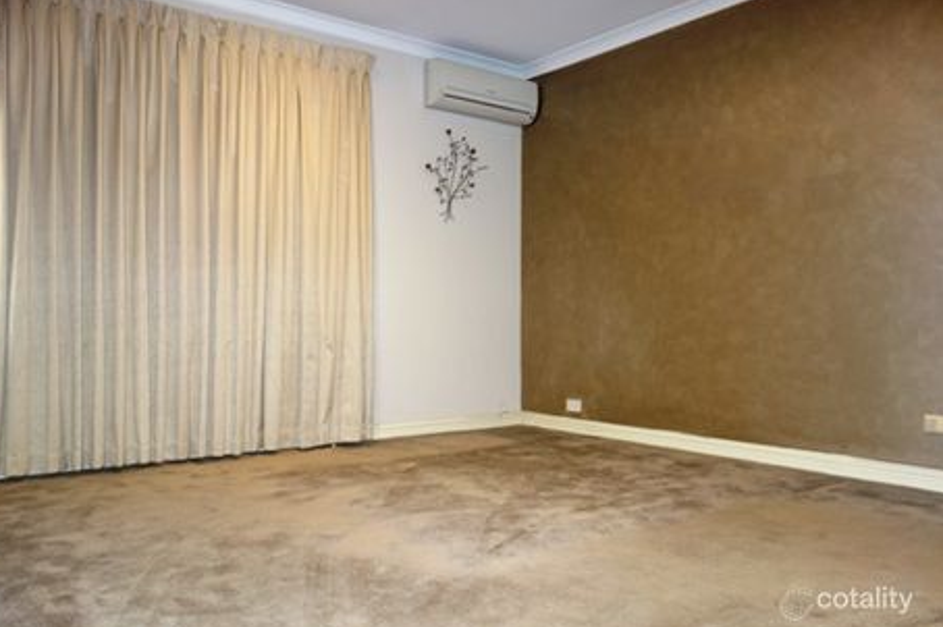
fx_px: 759
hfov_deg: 63.7
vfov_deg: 44.9
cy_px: 317
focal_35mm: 29
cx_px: 459
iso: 125
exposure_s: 1/30
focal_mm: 10.4
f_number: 1.8
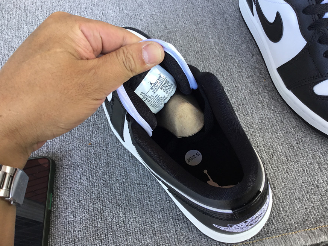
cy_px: 122
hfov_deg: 56.8
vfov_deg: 44.2
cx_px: 166
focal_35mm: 32
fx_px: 303
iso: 40
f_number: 2.4
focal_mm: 3.3
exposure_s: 1/100
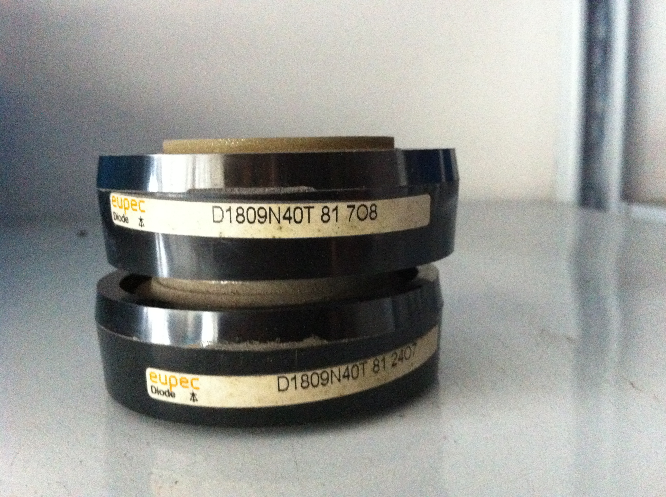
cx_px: 333
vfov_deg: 40.6
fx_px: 672
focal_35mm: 35
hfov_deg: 52.7
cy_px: 248
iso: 800
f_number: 2.8
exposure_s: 1/15
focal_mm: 3.85
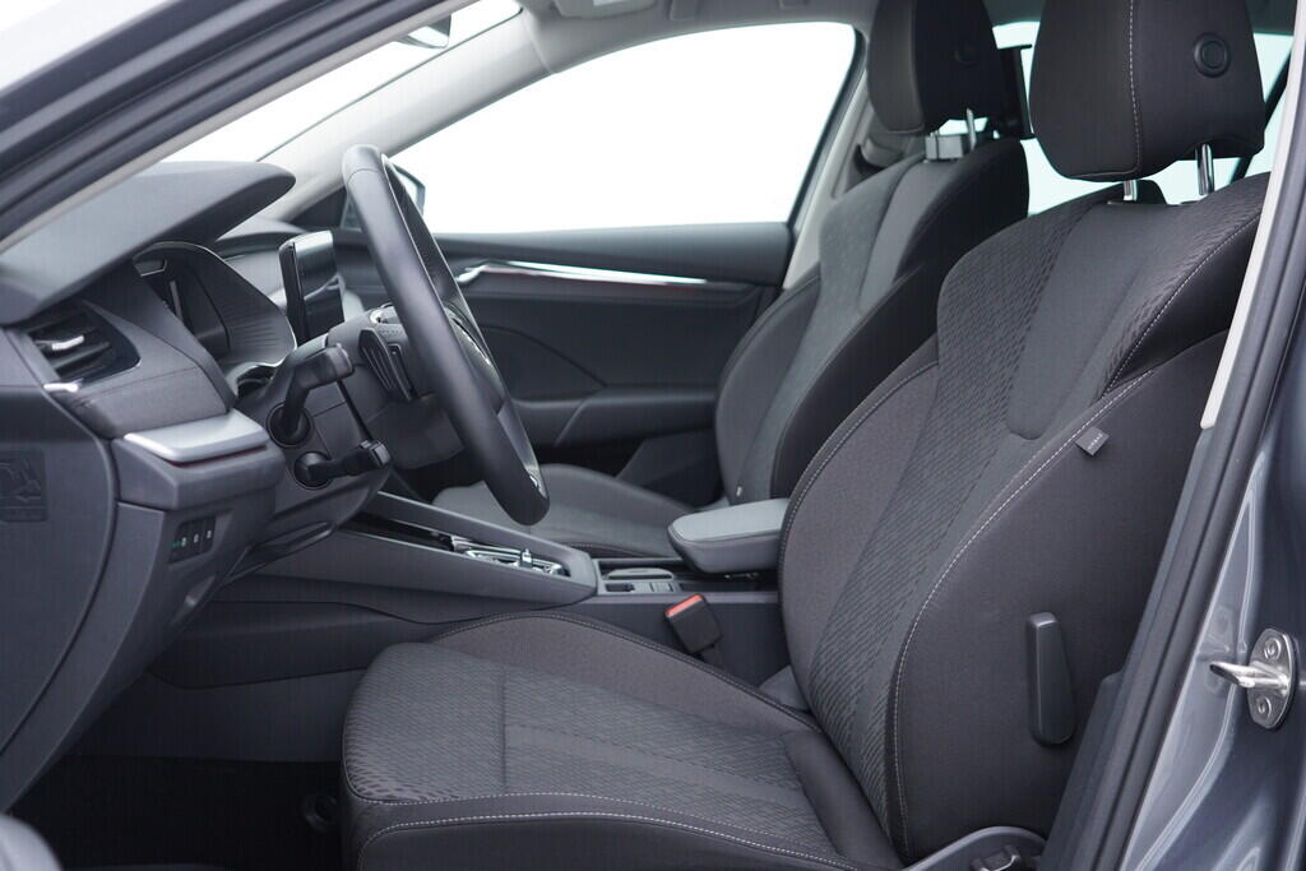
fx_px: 1306
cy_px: 436
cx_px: 653
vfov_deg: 36.9
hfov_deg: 53.1
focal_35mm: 36
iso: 200
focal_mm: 24
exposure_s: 1/40
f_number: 2.8
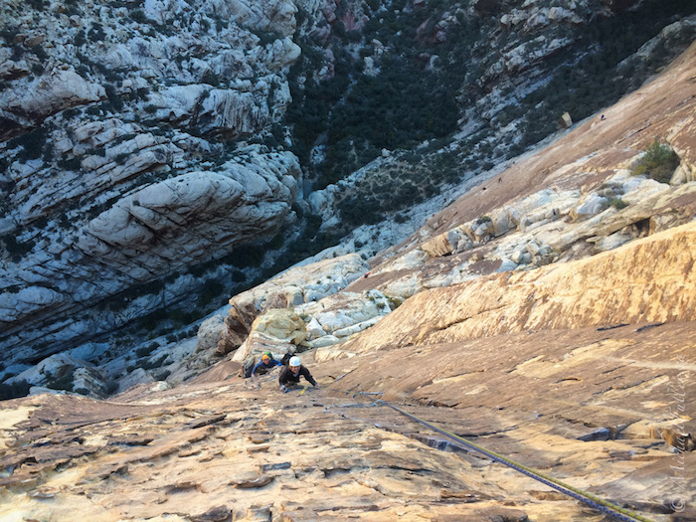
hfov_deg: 61.7
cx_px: 348
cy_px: 261
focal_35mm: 29
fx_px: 583
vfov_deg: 48.2
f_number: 2.2
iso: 32
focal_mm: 4.15
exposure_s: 1/160
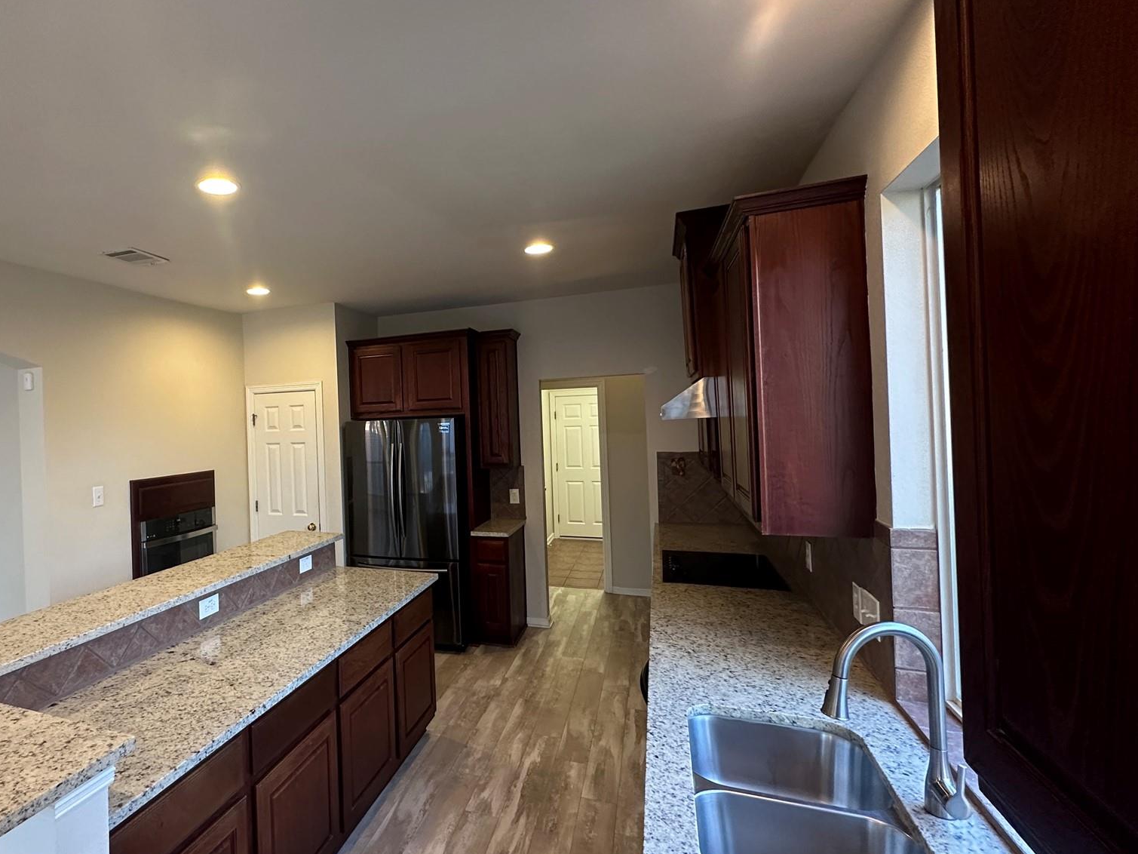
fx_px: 625
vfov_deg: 68.7
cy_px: 418
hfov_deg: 81.8
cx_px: 381
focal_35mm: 19
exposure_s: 1/60
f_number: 2.2
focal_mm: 2.22
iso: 250
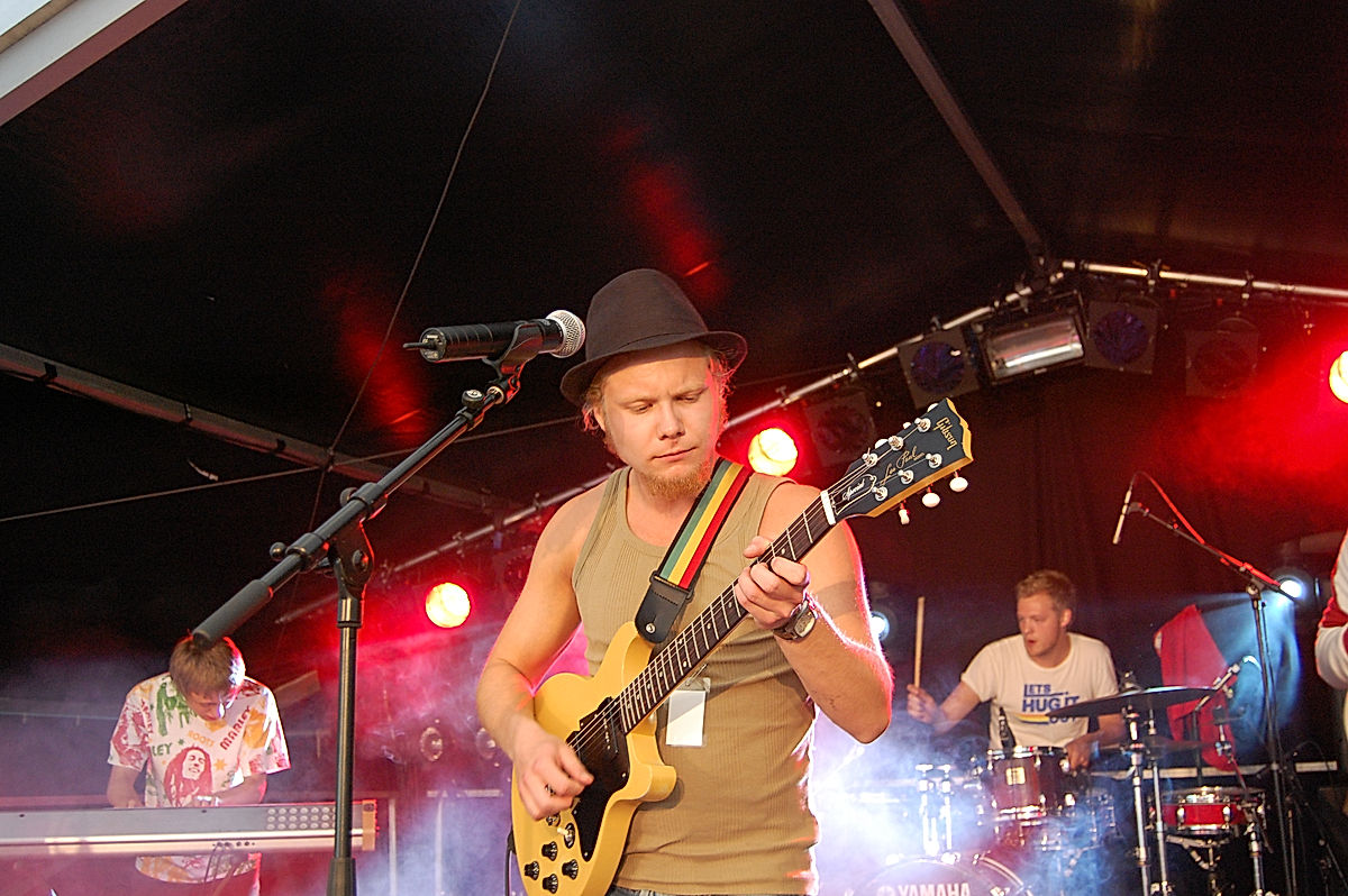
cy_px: 448
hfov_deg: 49.6
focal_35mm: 39
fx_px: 1459
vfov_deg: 34.2
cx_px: 674
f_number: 4.2
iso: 800
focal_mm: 26
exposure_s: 1/60
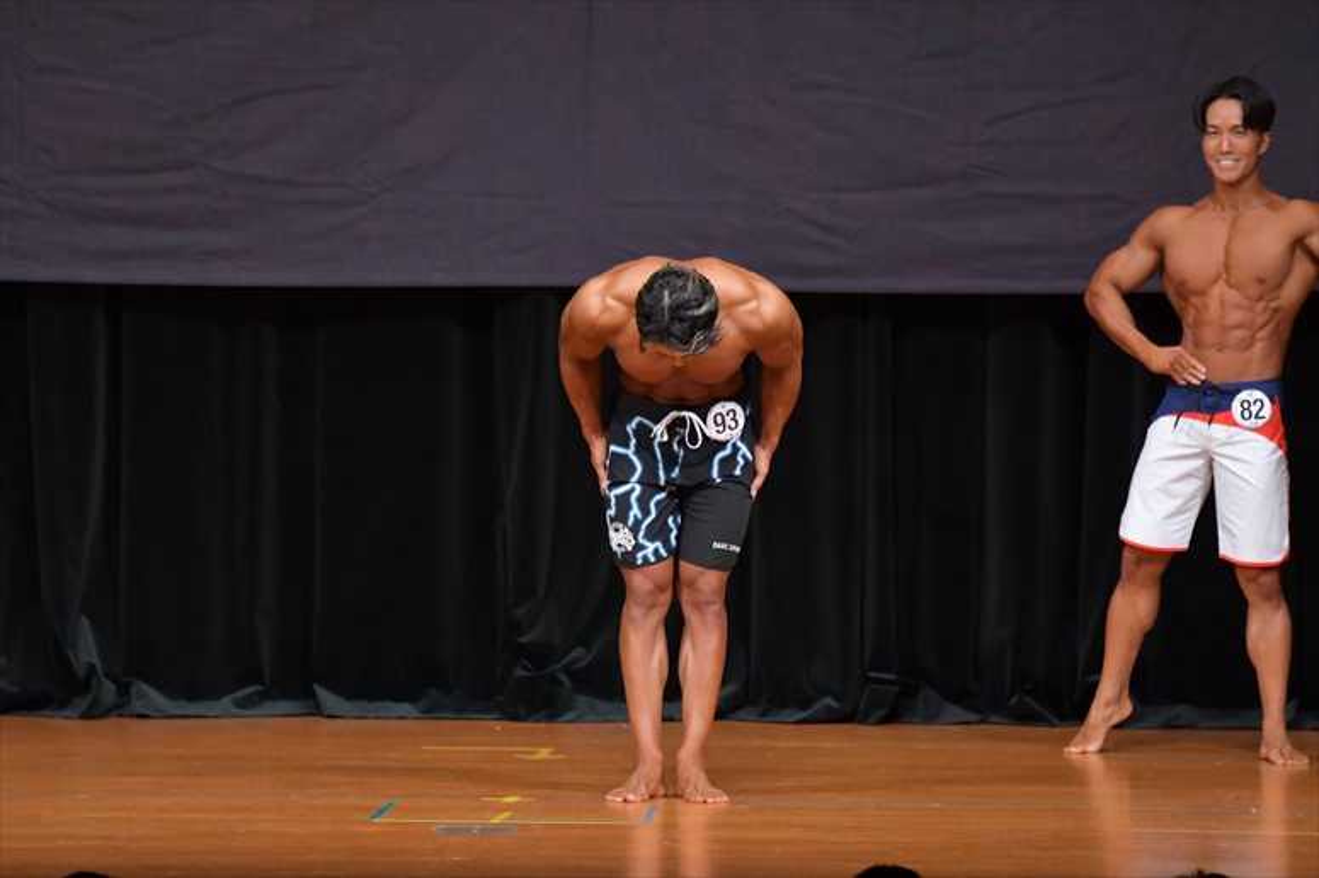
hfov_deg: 7.2
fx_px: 10437
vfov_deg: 4.8
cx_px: 660
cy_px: 439
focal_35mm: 285
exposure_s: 1/400
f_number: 5.6
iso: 5000
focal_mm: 190
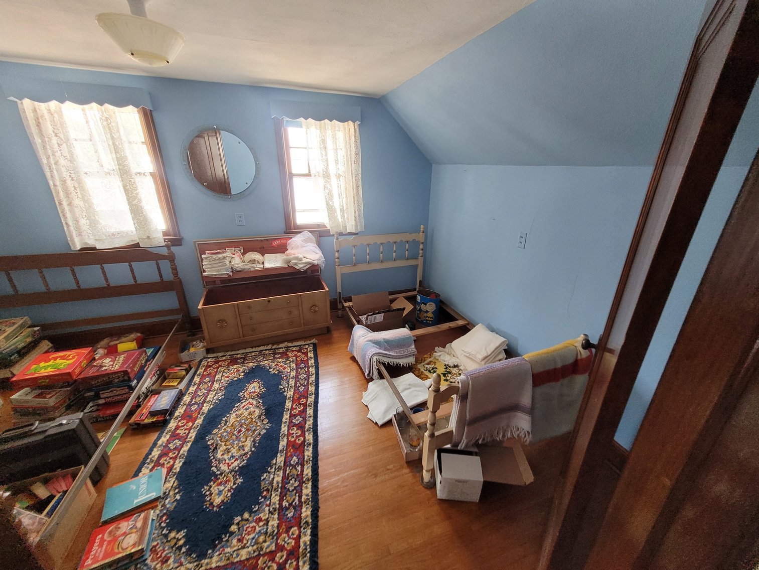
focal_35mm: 13
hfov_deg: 106.2
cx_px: 380
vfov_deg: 89.9
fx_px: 285
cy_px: 285
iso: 320
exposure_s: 1/60
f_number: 2.2
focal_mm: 1.74
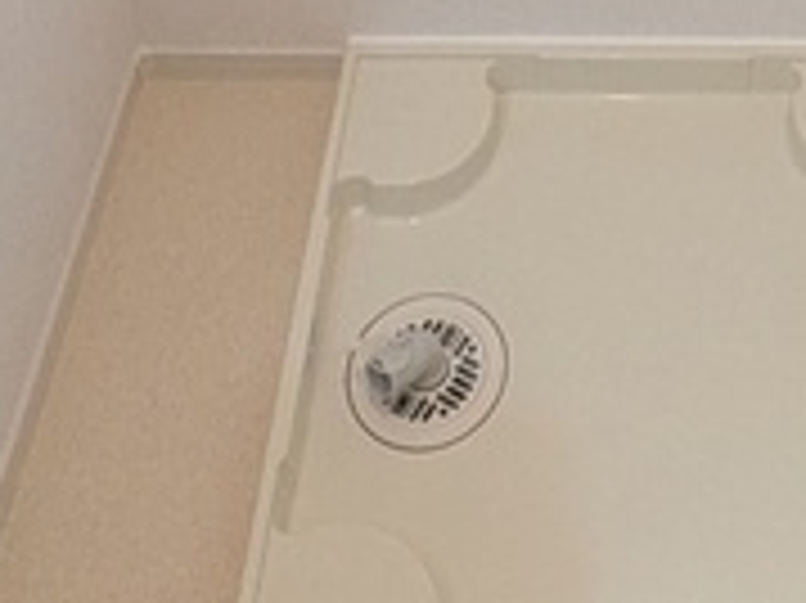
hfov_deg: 25.6
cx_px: 626
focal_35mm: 75
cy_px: -698
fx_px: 1745
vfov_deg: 14.9
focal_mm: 1.83
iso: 359
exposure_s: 1/60
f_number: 2.2
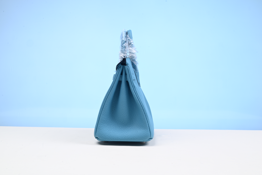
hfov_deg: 48.4
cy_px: 88
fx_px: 291
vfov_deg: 33.4
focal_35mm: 40
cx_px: 131
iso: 100
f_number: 16
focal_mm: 40
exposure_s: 1/2
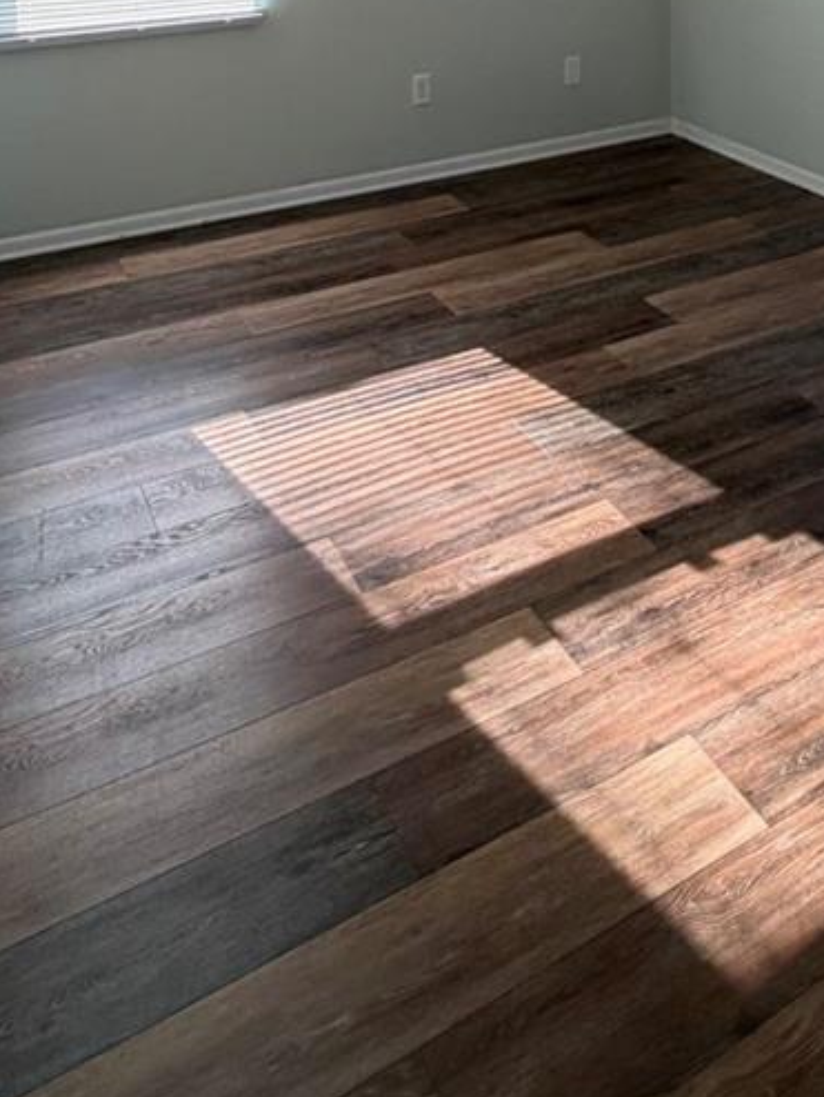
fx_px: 1078
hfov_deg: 41.6
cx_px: 498
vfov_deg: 41.1
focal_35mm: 34
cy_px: -153
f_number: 2.2
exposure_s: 1/120
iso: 125
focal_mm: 2.22
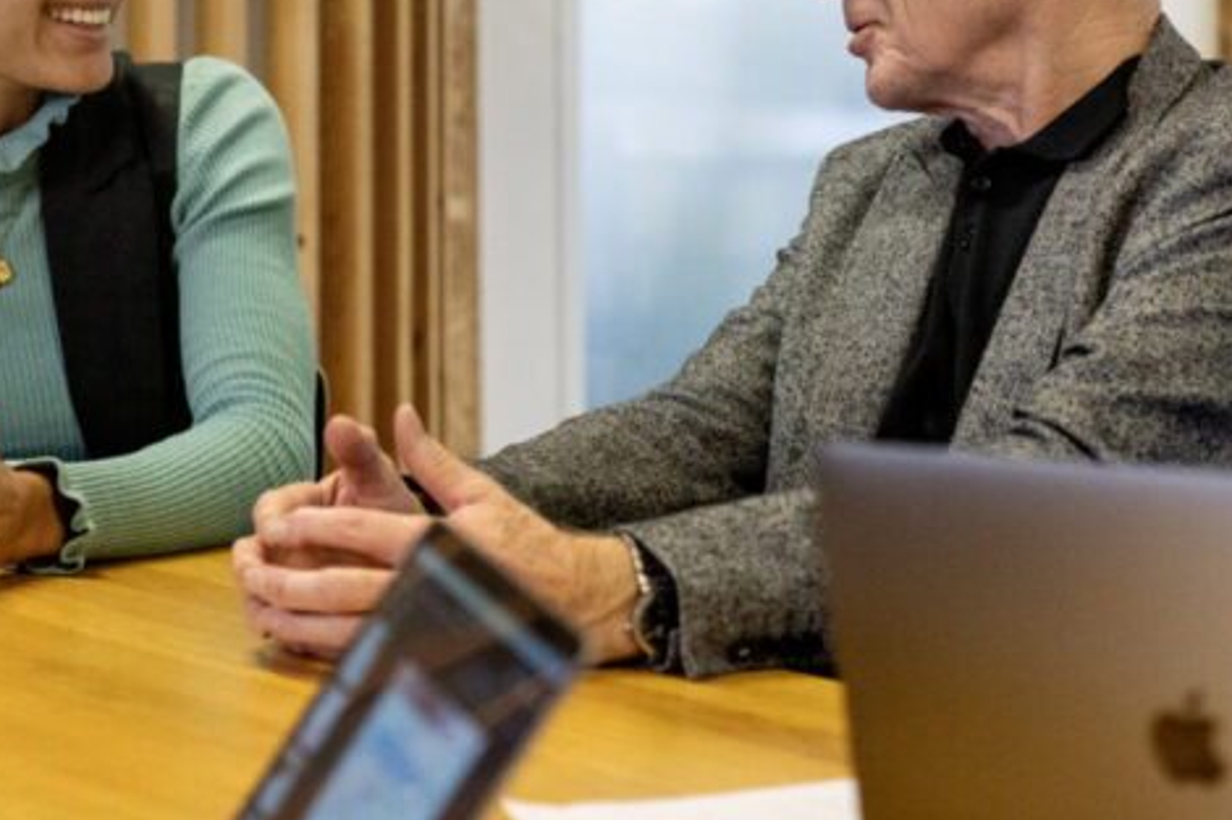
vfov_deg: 9.9
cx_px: 446
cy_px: 275
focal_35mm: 139
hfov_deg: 14.7
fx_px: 4755
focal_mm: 85
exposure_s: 1/160
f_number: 4
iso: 3200
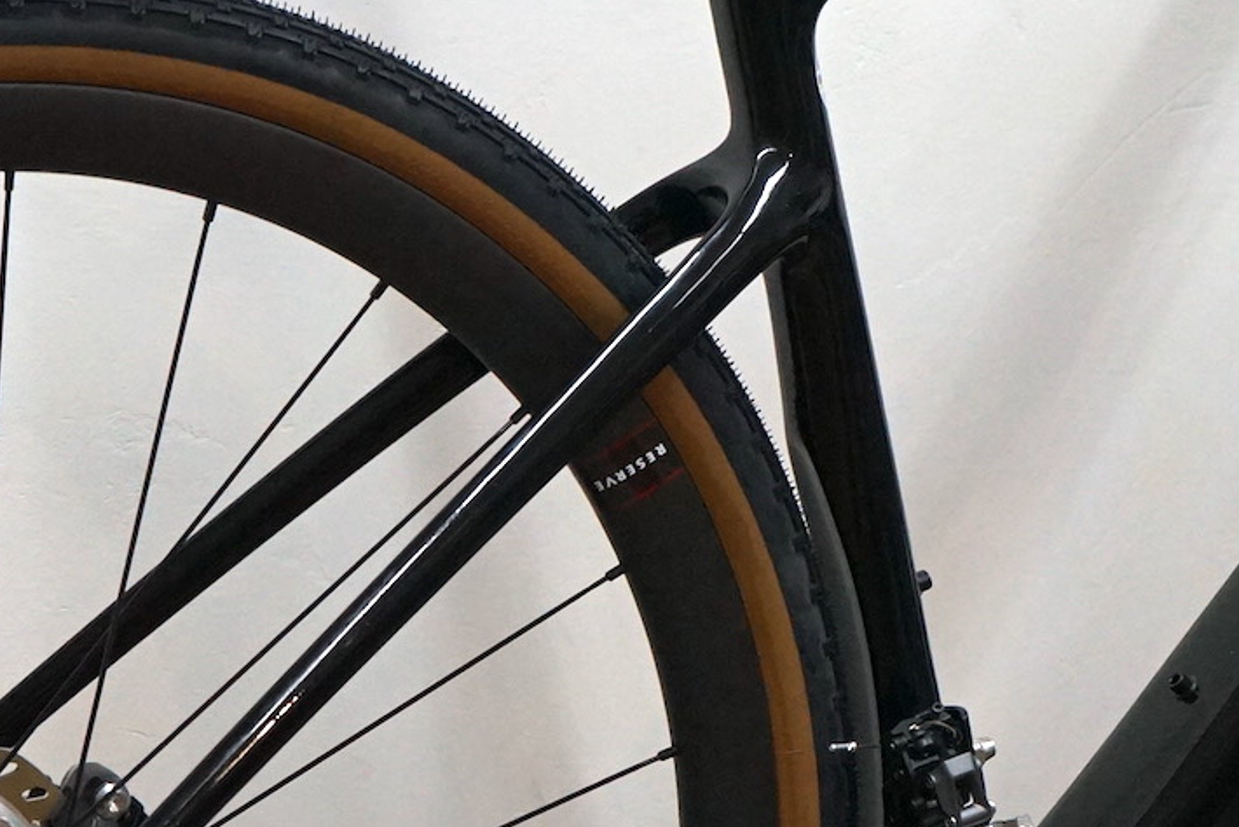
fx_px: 5646
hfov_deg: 12.5
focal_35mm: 164
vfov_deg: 8.4
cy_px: 374
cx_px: 1000
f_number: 5
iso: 2500
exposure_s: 1/160
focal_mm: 53
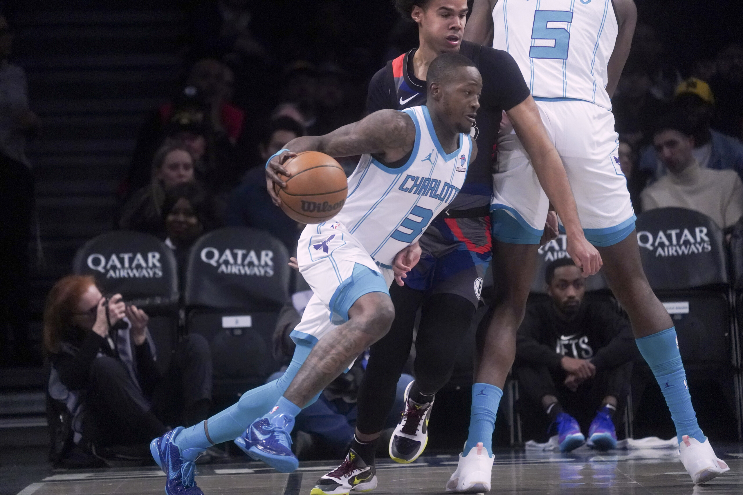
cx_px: 372
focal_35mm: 400
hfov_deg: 5.2
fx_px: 8255
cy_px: 248
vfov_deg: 3.4
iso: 10000
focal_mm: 400
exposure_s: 1/1250
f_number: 5.6
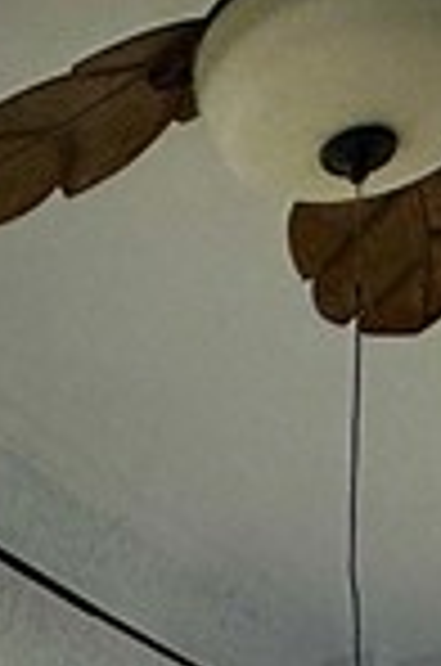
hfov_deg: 12.8
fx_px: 1864
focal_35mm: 101
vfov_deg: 15.5
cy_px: 1390
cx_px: -230
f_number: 2.2
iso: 50
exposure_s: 1/717
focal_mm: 2.22
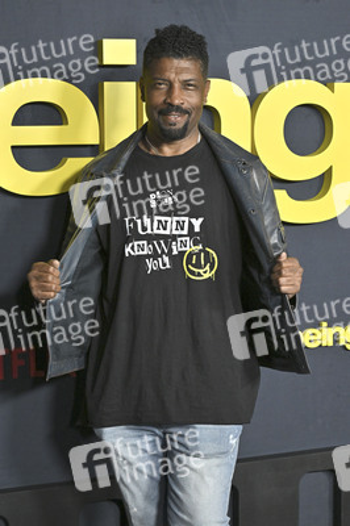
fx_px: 1023
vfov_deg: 28.9
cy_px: 263
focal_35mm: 70
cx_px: 175
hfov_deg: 19.4
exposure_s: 1/320
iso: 2500
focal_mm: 70
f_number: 5.6
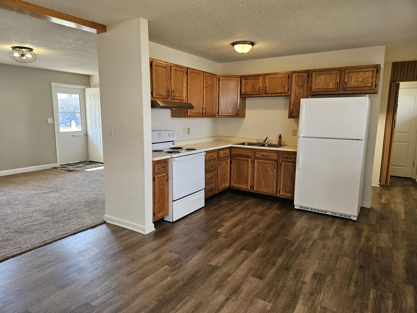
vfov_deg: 58.9
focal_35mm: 23
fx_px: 277
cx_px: 208
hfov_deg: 73.9
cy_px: 156
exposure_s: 1/120
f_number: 1.8
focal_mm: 5.4
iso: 100
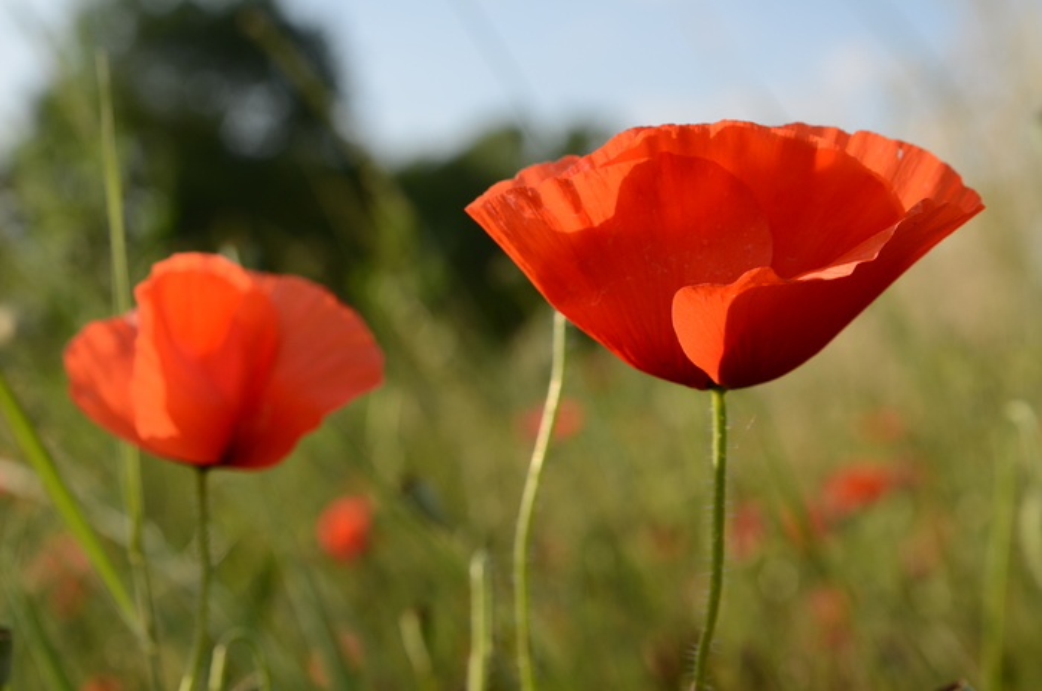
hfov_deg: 26.0
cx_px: 521
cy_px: 346
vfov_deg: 17.4
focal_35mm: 78
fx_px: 2254
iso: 160
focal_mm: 52
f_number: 7.1
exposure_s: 1/320
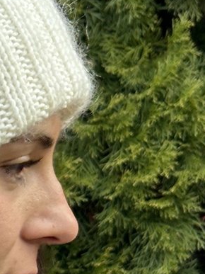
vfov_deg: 13.0
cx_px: -101
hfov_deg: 9.7
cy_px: 308
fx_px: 1177
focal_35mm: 149
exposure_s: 1/168
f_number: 1.78
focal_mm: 6.86
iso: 64
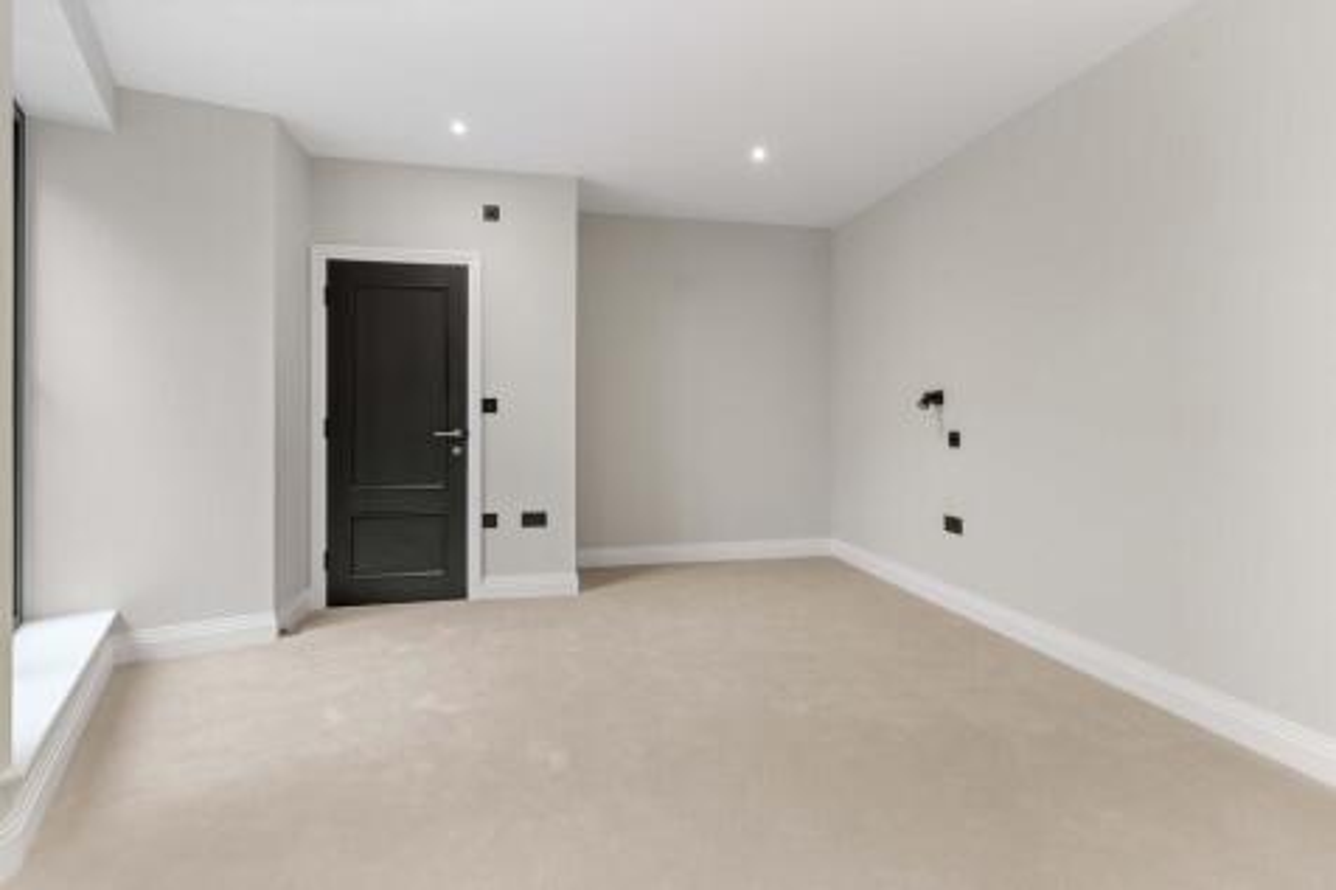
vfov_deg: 70.4
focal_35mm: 17
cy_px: 445
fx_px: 631
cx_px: 668
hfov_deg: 93.3
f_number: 8
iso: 500
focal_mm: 17
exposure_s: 1/3
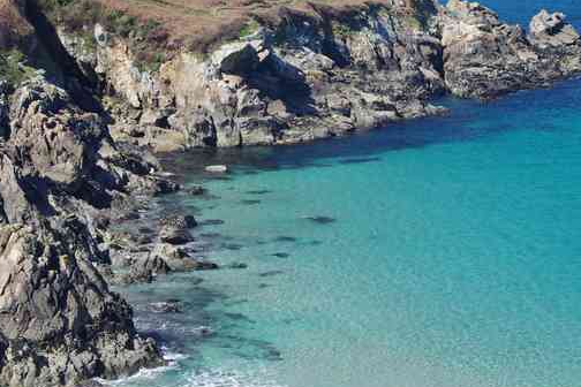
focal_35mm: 115
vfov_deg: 11.9
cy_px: 160
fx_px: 1862
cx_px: 354
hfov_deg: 17.7
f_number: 11
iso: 200
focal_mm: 38.8
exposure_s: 1/60
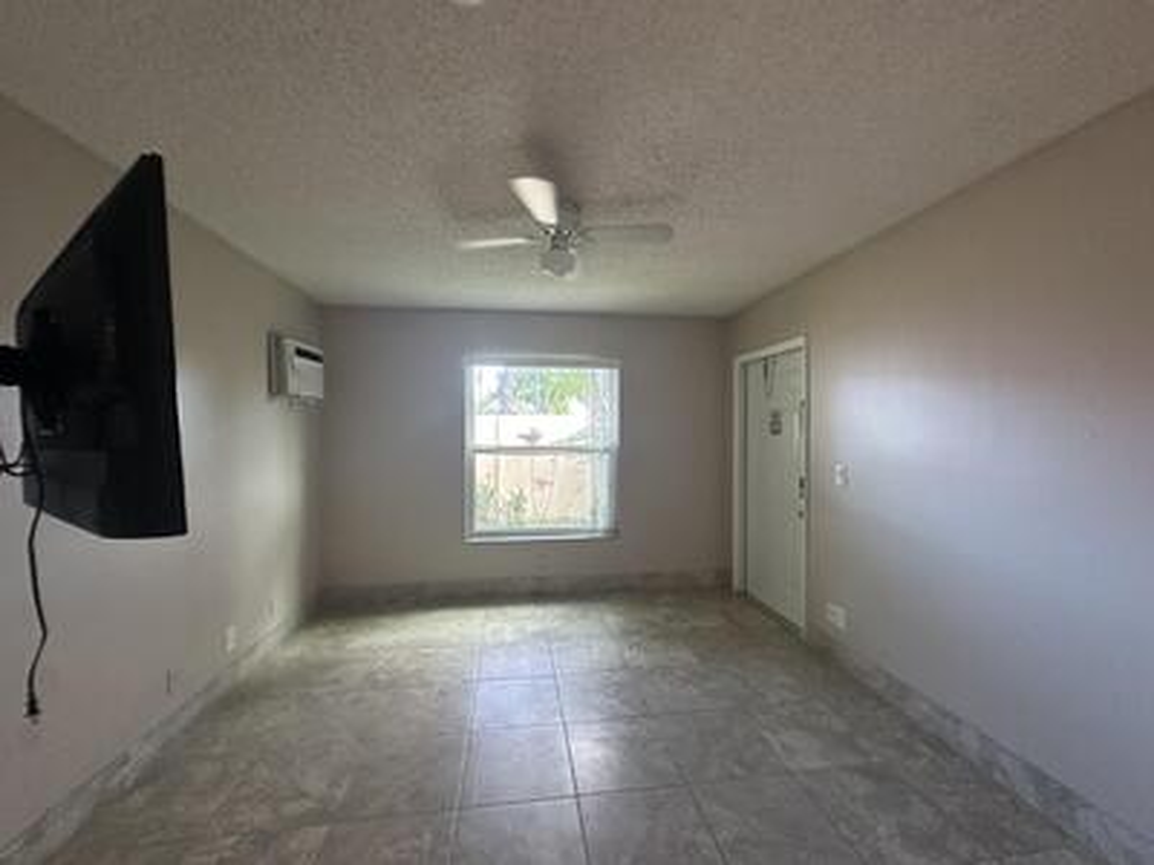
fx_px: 467
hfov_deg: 102.1
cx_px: 577
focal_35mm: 14
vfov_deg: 85.7
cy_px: 432
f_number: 2.2
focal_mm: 2.22
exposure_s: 1/60
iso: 320
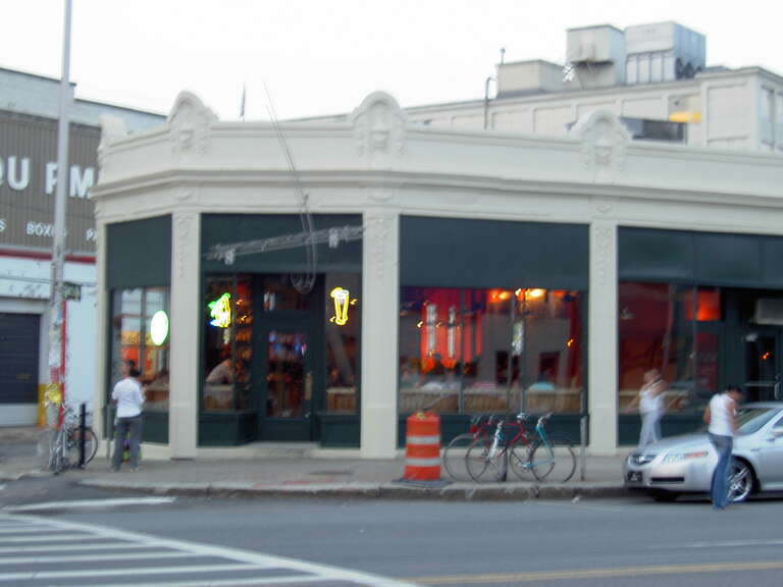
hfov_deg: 28.2
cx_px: 392
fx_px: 1561
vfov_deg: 21.3
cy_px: 294
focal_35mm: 69
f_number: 3.7
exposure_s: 1/8
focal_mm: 14.2
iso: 100
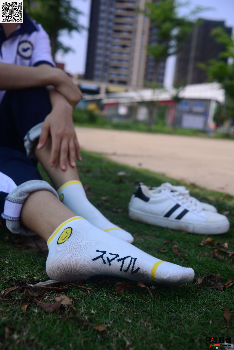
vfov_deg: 54.4
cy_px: 175
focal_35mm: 35
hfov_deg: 37.9
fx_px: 341
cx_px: 117
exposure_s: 1/640
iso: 100
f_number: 5.6
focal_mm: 35
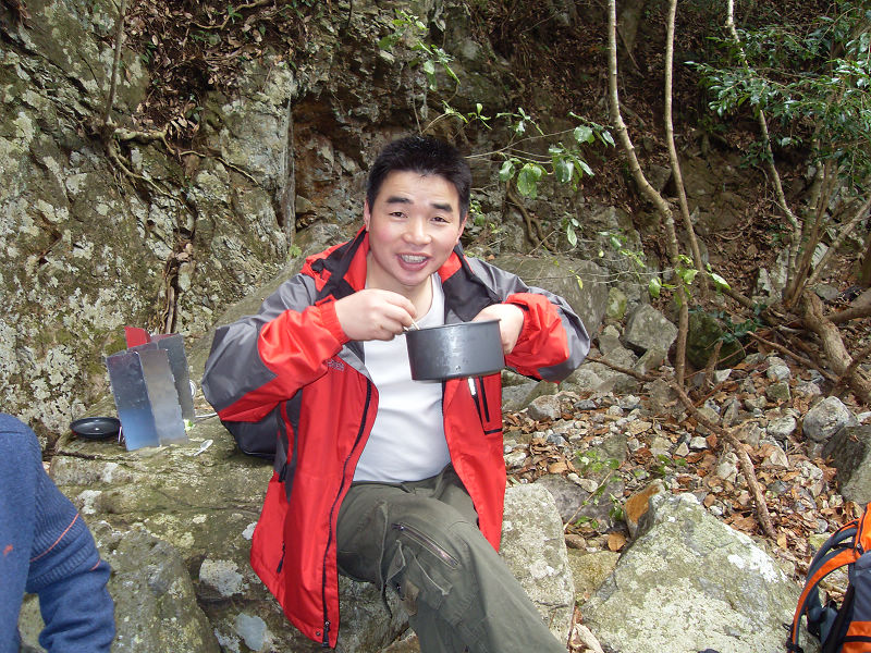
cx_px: 436
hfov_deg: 50.1
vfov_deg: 38.7
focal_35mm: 37
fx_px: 931
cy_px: 326
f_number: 2.8
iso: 100
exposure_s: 1/45
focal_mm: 6.3
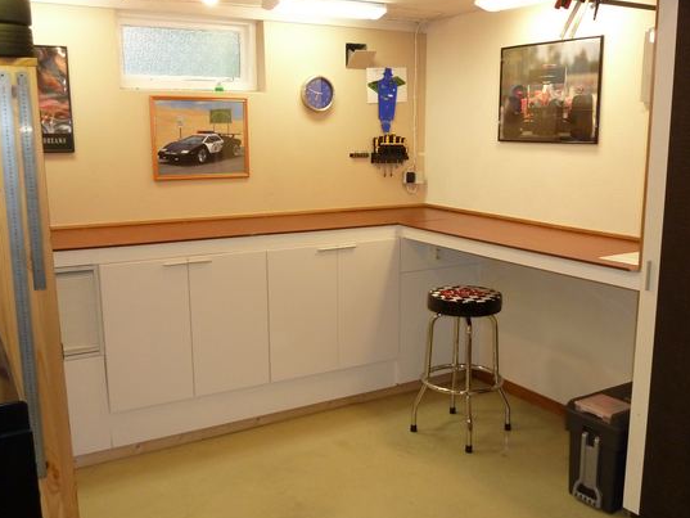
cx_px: 373
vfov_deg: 39.6
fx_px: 718
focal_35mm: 36
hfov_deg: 51.3
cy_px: 283
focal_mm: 4.7
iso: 250
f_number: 3.4
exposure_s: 1/30
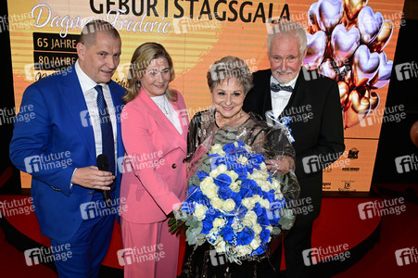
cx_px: 209
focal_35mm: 34
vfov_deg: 38.8
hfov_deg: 55.8
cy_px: 139
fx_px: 394
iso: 3200
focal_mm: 34
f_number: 6.3
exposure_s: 1/200
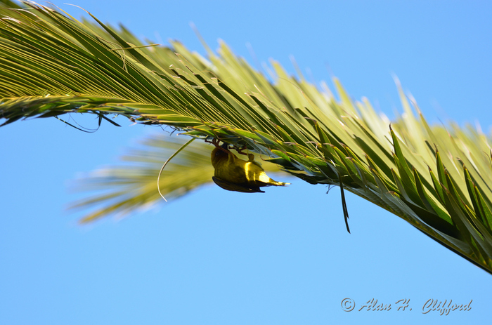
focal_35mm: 225
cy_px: 162
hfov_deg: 9.2
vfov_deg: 6.1
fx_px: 3067
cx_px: 246
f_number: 5.6
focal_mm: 150
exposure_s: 1/500
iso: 200
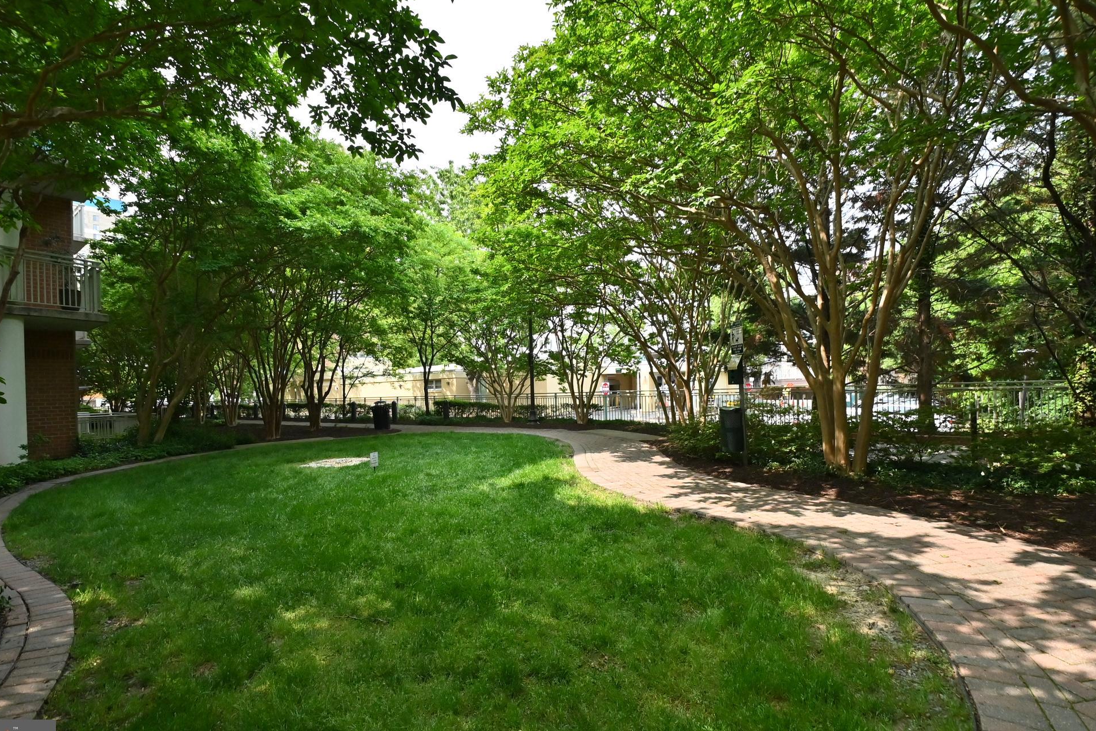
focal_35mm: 16
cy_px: 371
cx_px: 514
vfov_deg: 73.7
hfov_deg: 96.6
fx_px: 487
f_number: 7.1
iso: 1250
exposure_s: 1/1250
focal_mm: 10
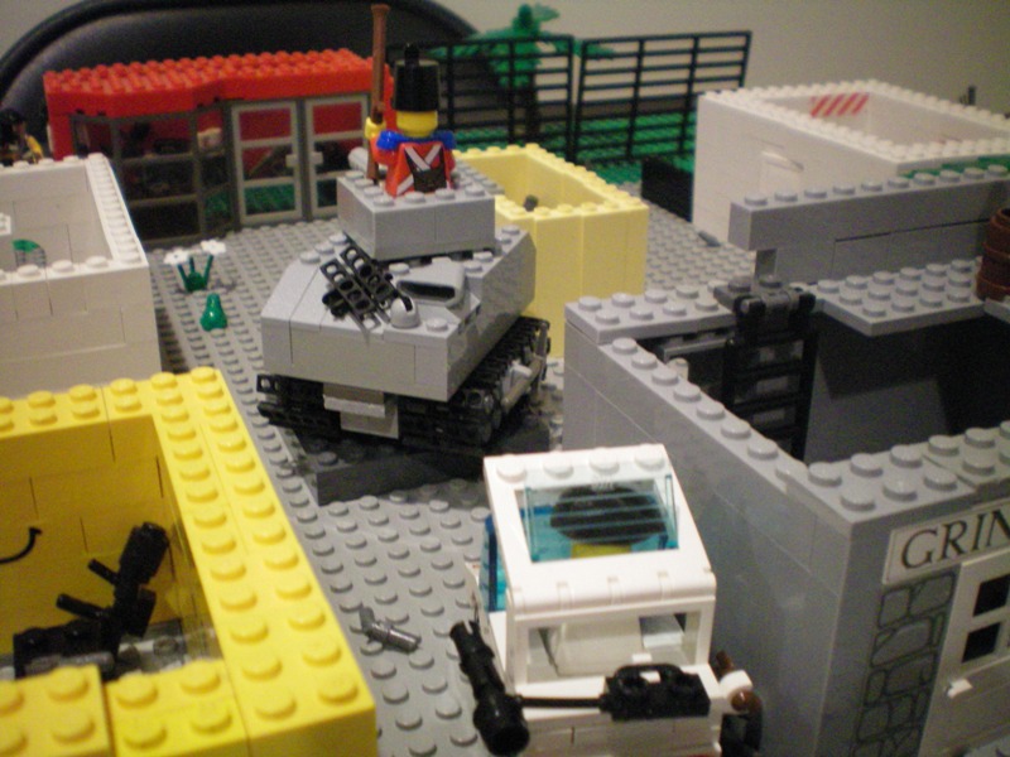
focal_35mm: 38
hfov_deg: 49.0
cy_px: 378
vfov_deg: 37.7
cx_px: 505
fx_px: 1109
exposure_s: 1/20
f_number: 3.1
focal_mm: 6.3
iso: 400
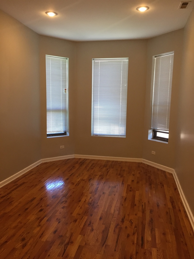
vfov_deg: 61.7
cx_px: 97
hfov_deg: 48.2
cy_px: 130
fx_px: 217
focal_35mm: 29
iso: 50
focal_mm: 4.15
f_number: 2.2
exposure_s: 1/30
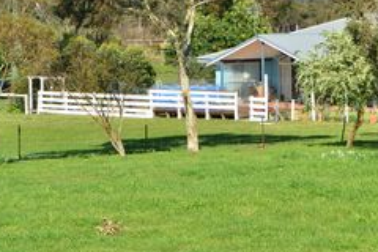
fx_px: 1911
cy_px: 56
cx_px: 296
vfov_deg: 7.5
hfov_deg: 11.3
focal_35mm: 182
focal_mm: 62
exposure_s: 1/200
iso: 200
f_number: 11
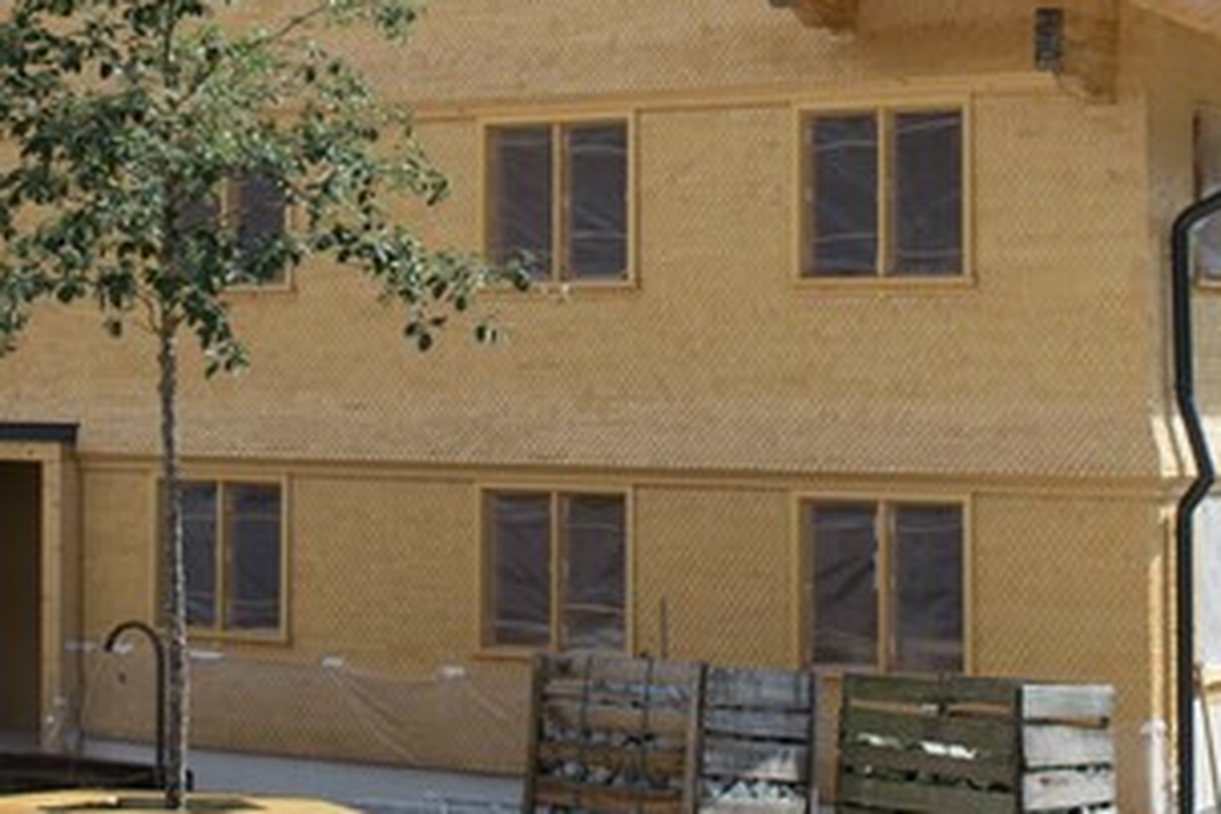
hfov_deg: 23.9
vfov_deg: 15.9
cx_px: 492
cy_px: 121
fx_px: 2883
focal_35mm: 85
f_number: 7.1
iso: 100
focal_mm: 26
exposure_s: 1/200
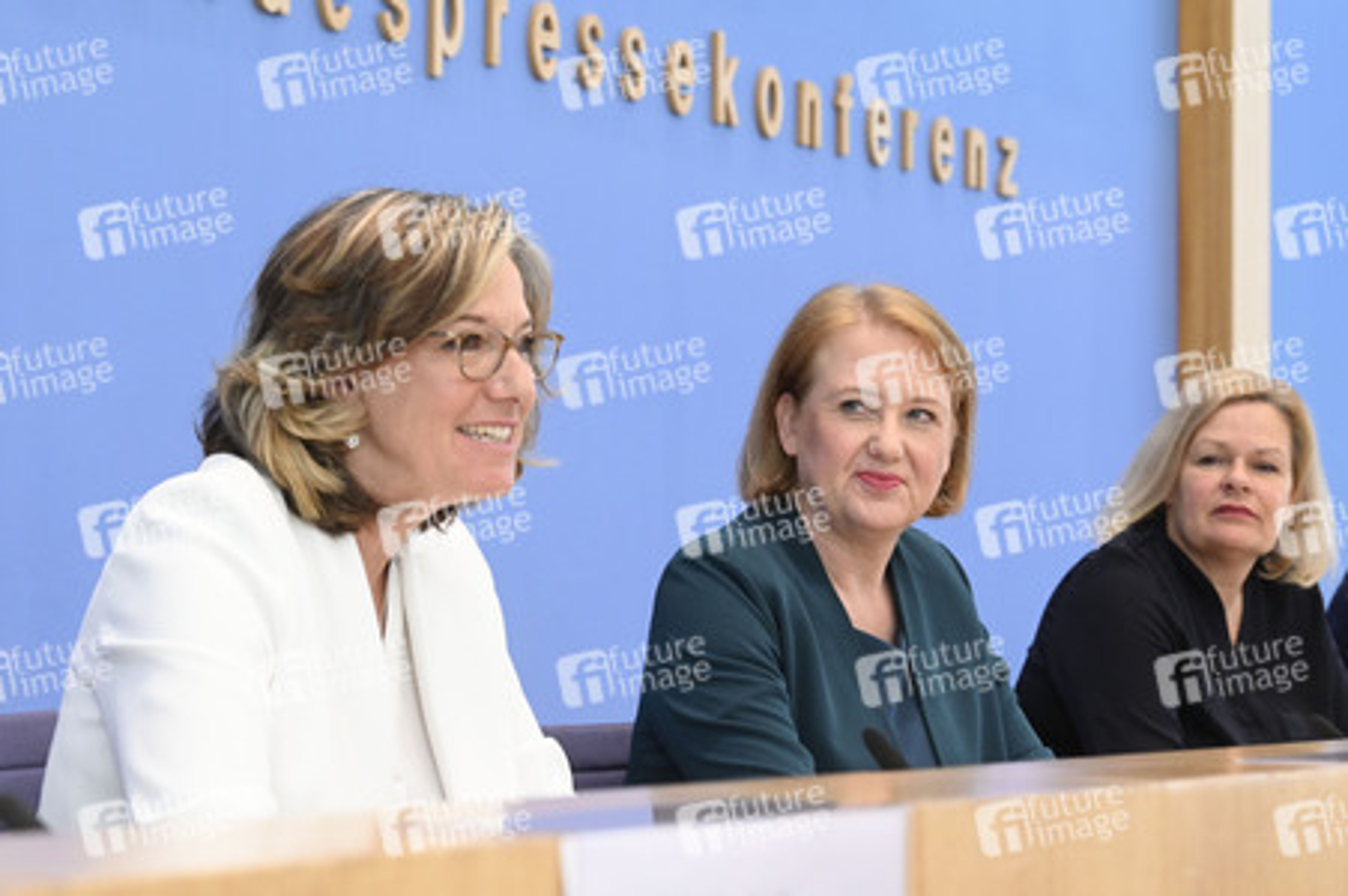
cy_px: 448
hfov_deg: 23.9
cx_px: 674
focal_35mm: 85
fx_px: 3180
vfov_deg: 16.0
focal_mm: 85
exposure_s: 1/400
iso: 4000
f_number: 7.1
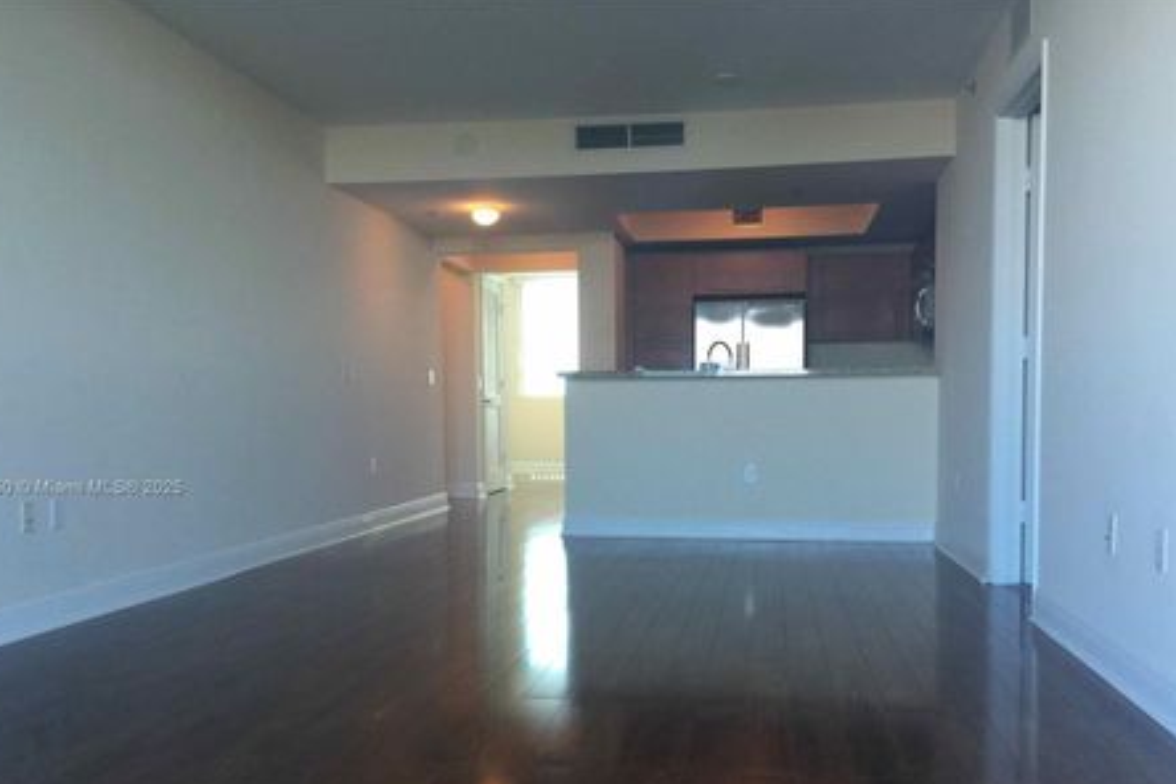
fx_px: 1111
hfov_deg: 55.8
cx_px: 580
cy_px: 489
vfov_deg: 38.6
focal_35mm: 34
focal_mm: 4.15
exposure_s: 1/30
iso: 32
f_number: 2.2
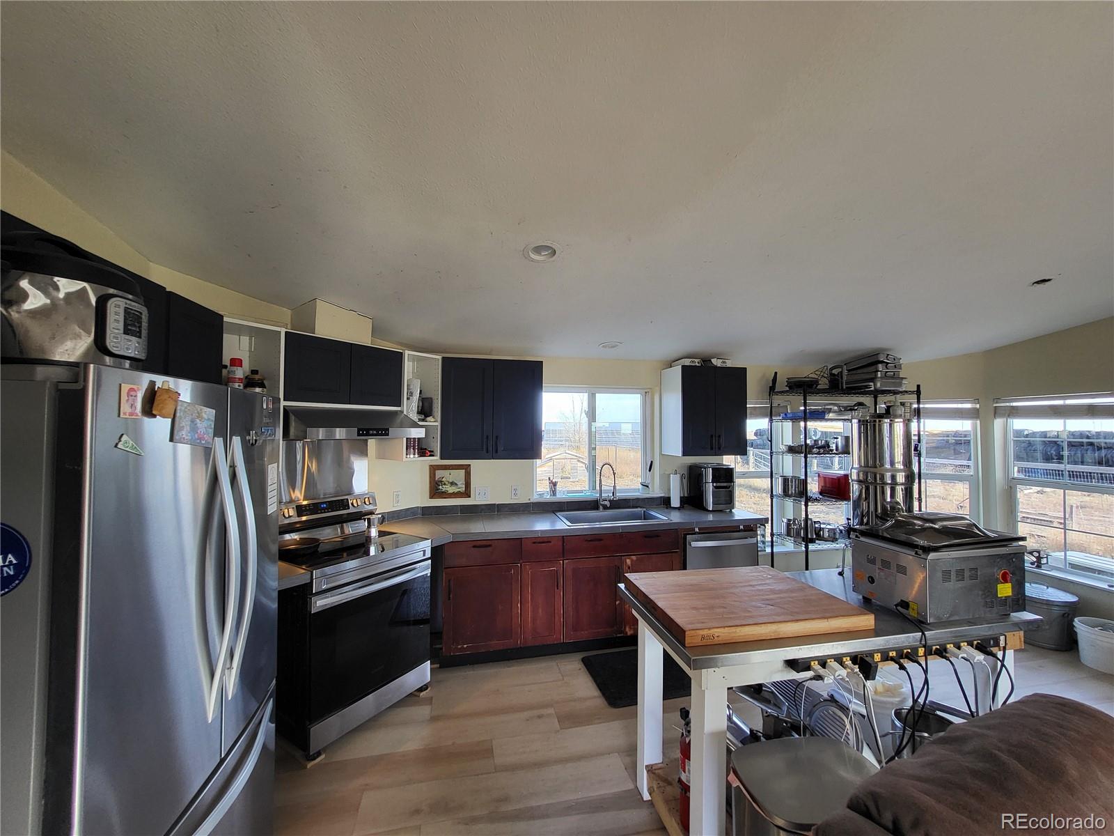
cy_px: 418
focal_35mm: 13
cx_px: 557
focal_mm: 1.74
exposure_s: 1/60
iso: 64
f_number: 2.2
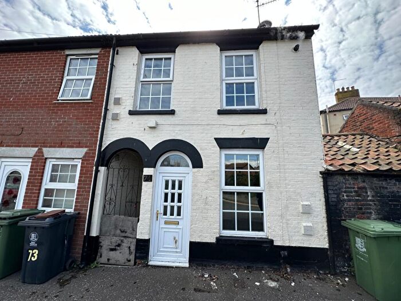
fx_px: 162
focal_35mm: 14
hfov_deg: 102.1
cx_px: 200
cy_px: 150
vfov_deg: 85.7
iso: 50
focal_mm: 2.22
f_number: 2.2
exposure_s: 1/1062
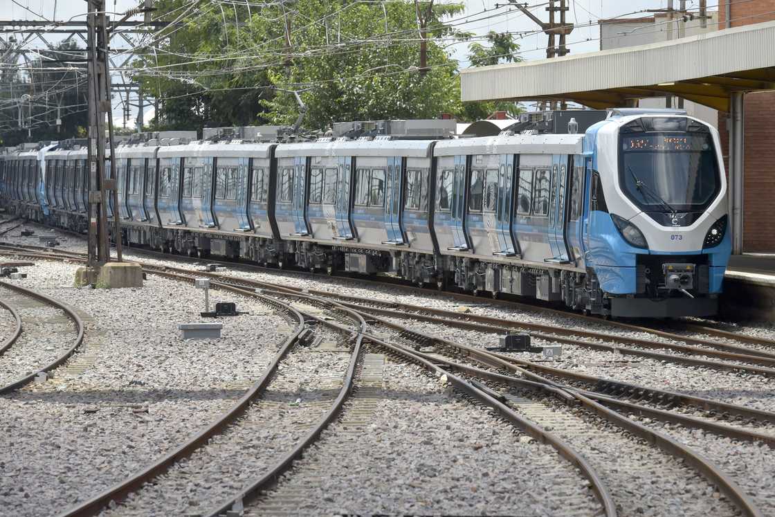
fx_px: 3875
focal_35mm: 180
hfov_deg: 11.4
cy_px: 258
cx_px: 388
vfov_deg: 7.6
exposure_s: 1/4000
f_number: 7.1
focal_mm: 180
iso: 1600
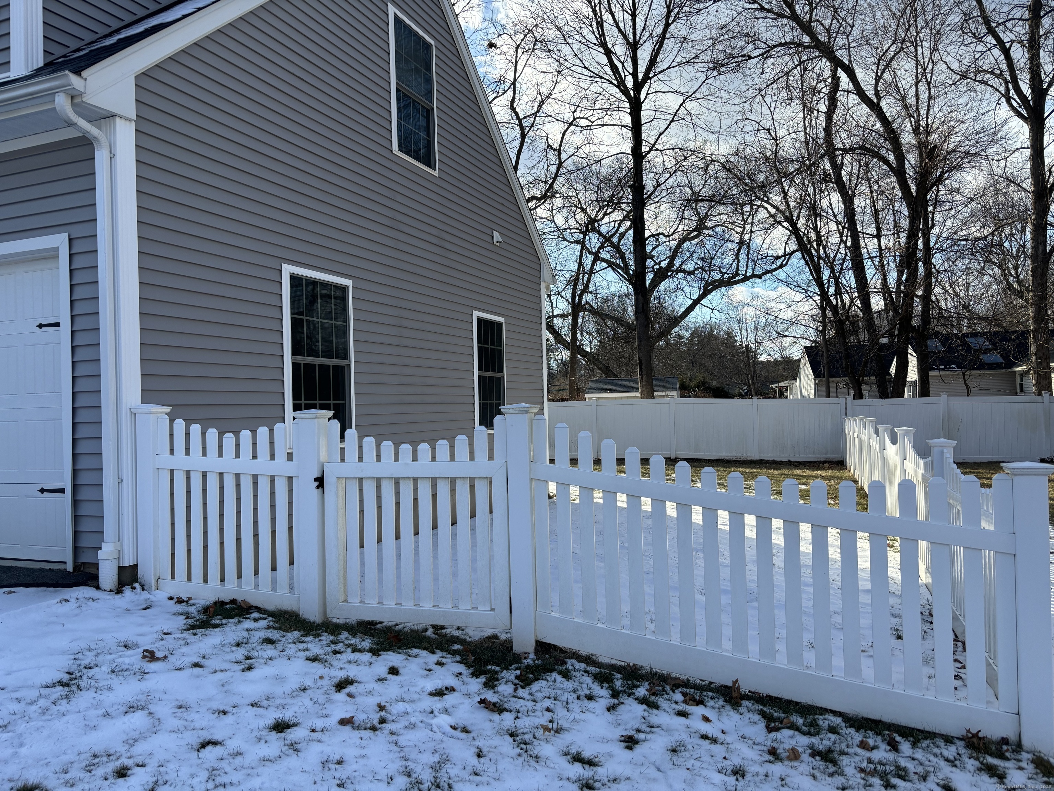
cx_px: 527
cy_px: 396
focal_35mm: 26
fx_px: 792
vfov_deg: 53.1
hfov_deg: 67.3
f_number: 1.6
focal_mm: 5.96
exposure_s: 1/1783
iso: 50
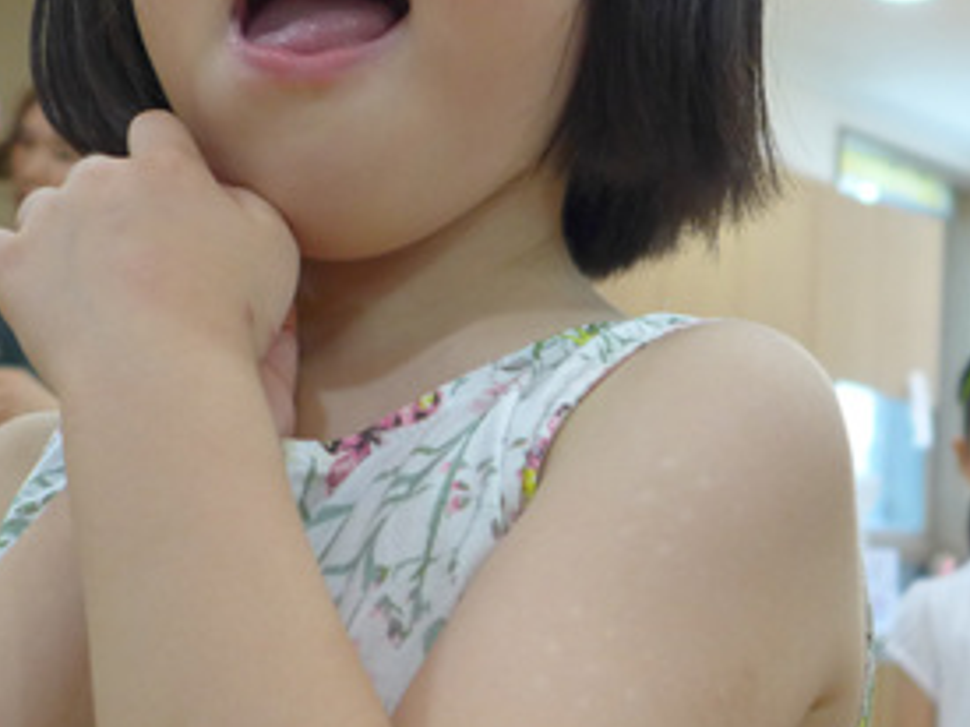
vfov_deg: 14.4
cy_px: -102
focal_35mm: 100
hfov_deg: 19.6
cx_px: 466
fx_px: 2801
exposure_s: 1/160
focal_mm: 8.4
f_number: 1.8
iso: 250
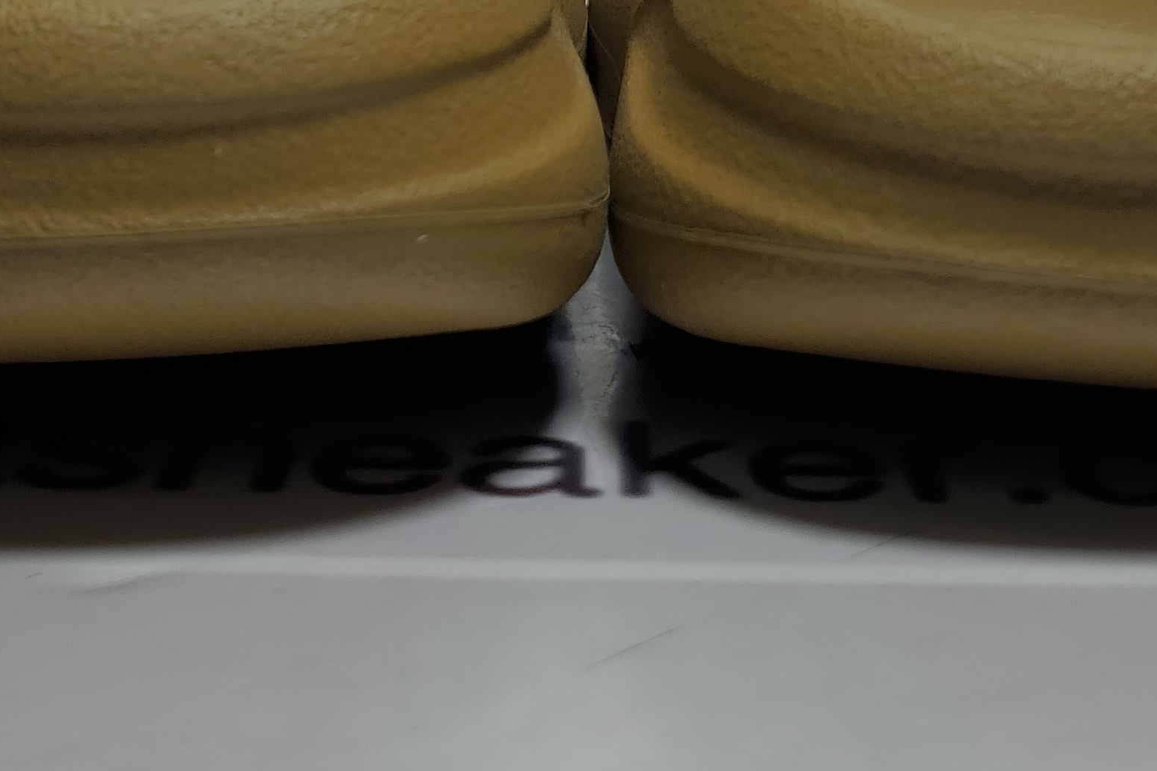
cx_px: 596
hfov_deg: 28.8
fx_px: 2249
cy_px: -303
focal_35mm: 70
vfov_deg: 17.8
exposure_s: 1/827
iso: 50
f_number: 1.5
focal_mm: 4.3
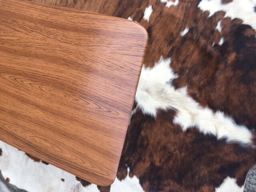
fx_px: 214
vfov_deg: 48.2
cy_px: 96
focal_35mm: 29
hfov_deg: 61.7
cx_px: 128
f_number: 2.2
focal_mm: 4.15
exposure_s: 1/100
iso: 25
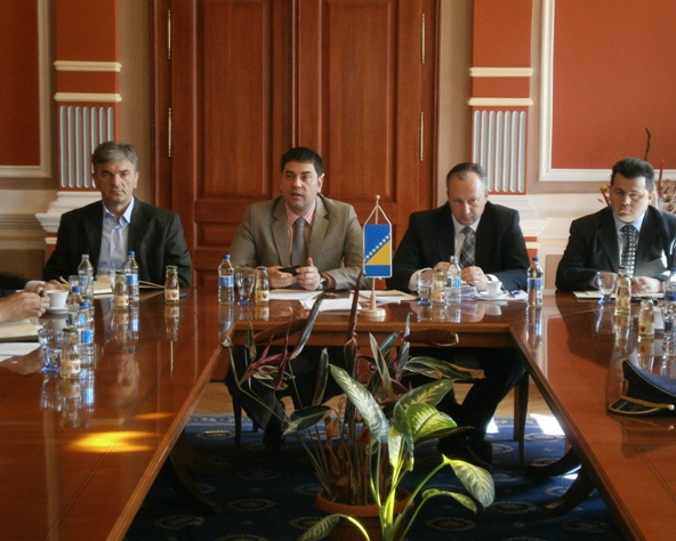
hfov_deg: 24.7
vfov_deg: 19.9
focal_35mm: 77
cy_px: 269
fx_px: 1541
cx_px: 330
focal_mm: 13
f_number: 4.4
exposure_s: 1/50
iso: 500
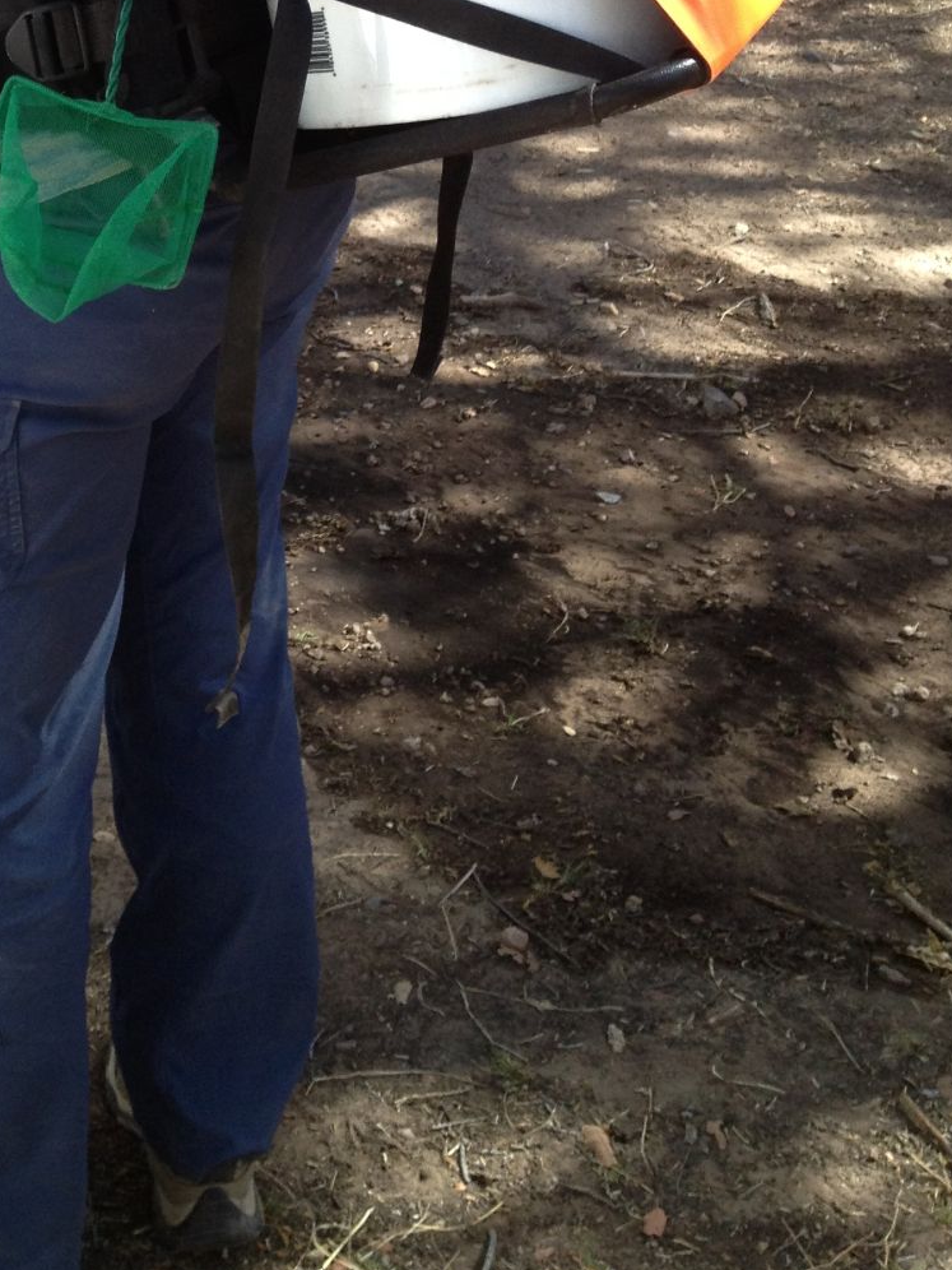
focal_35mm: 72
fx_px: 2640
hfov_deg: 20.1
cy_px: 20
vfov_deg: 25.8
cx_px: 113
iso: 64
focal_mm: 4.28
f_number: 2.4
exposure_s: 1/295
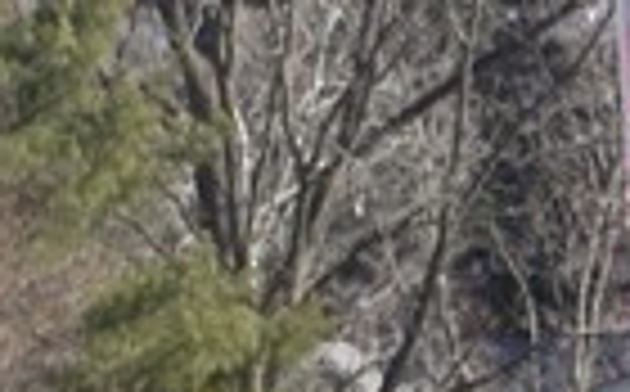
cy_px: 604
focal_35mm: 443
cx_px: 2196
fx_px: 7594
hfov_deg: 4.5
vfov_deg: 2.9
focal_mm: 10.34
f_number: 5
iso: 50
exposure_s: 1/125
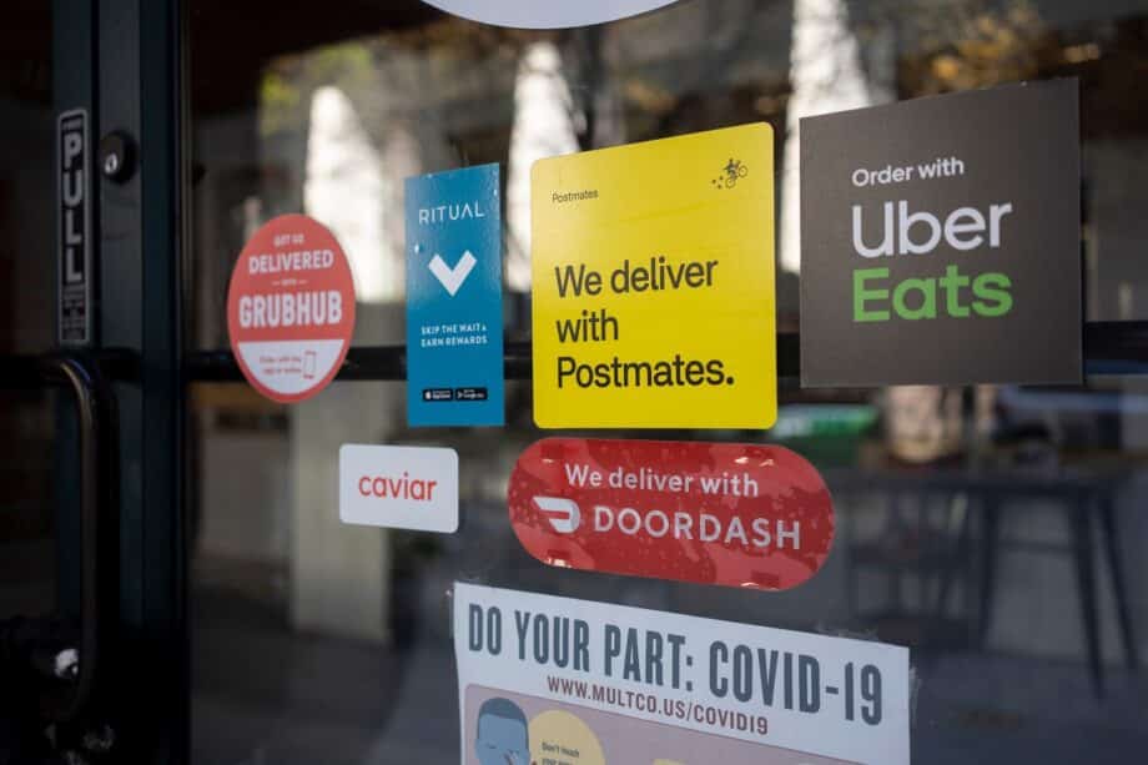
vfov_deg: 37.8
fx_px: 1116
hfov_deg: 54.4
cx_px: 574
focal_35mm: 35
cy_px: 382
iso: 100
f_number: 3.2
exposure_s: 1/50
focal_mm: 35
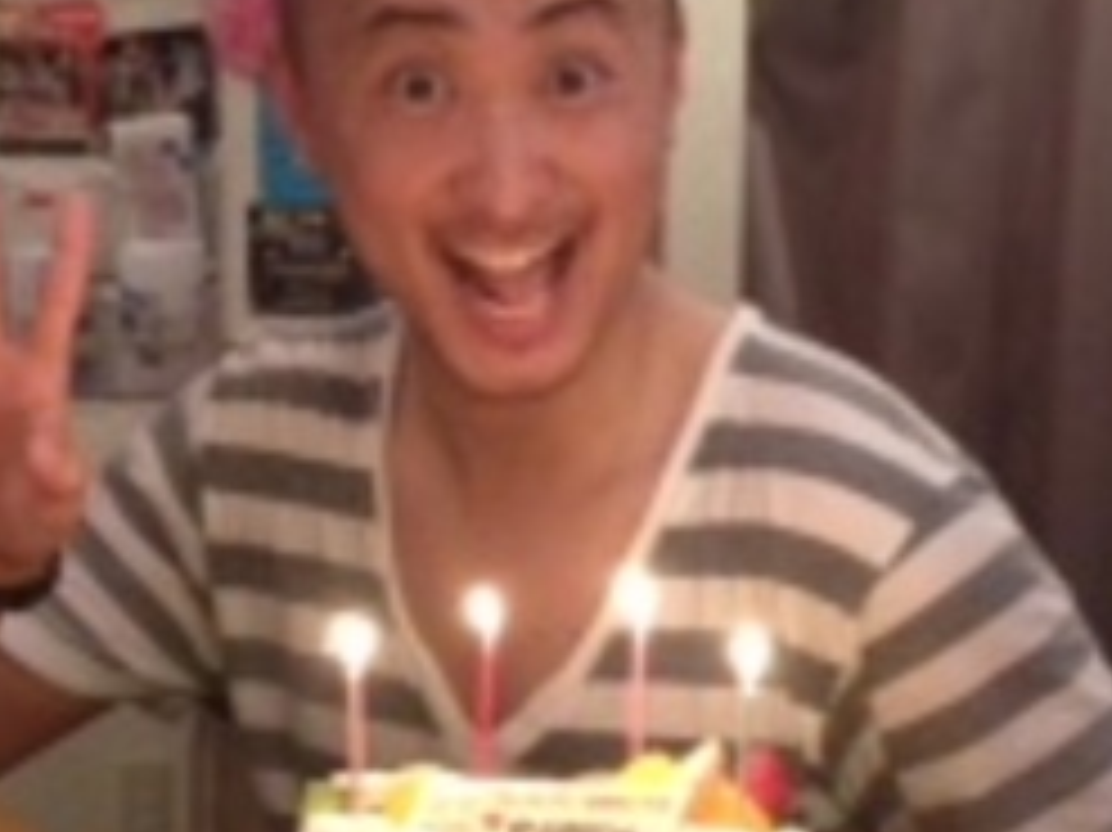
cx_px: 509
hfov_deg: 23.0
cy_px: 342
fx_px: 2729
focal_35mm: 85
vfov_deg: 17.3
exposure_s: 1/20
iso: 400
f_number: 2.4
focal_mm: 4.28
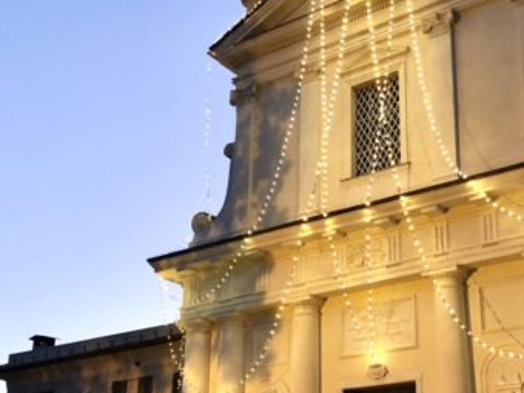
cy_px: 230
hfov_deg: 34.0
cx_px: 353
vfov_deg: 26.1
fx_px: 848
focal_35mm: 56
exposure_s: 1/17
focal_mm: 4
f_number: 1.8
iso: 40
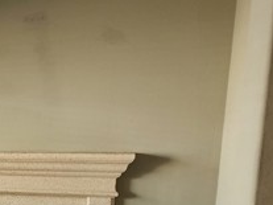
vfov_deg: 19.7
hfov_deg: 23.1
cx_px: -115
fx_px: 560
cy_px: 233
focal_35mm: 71
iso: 500
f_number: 1.8
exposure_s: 1/120
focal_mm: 6.4
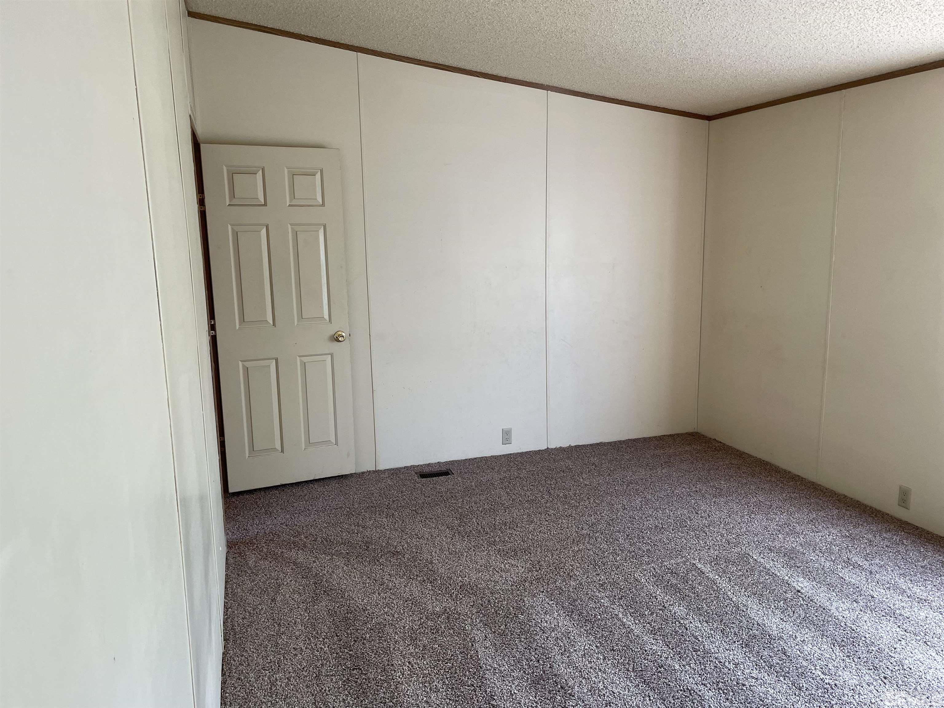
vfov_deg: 53.1
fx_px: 709
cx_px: 472
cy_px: 354
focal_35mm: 26
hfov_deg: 67.3
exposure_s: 1/60
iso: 64
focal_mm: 4.2
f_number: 1.6
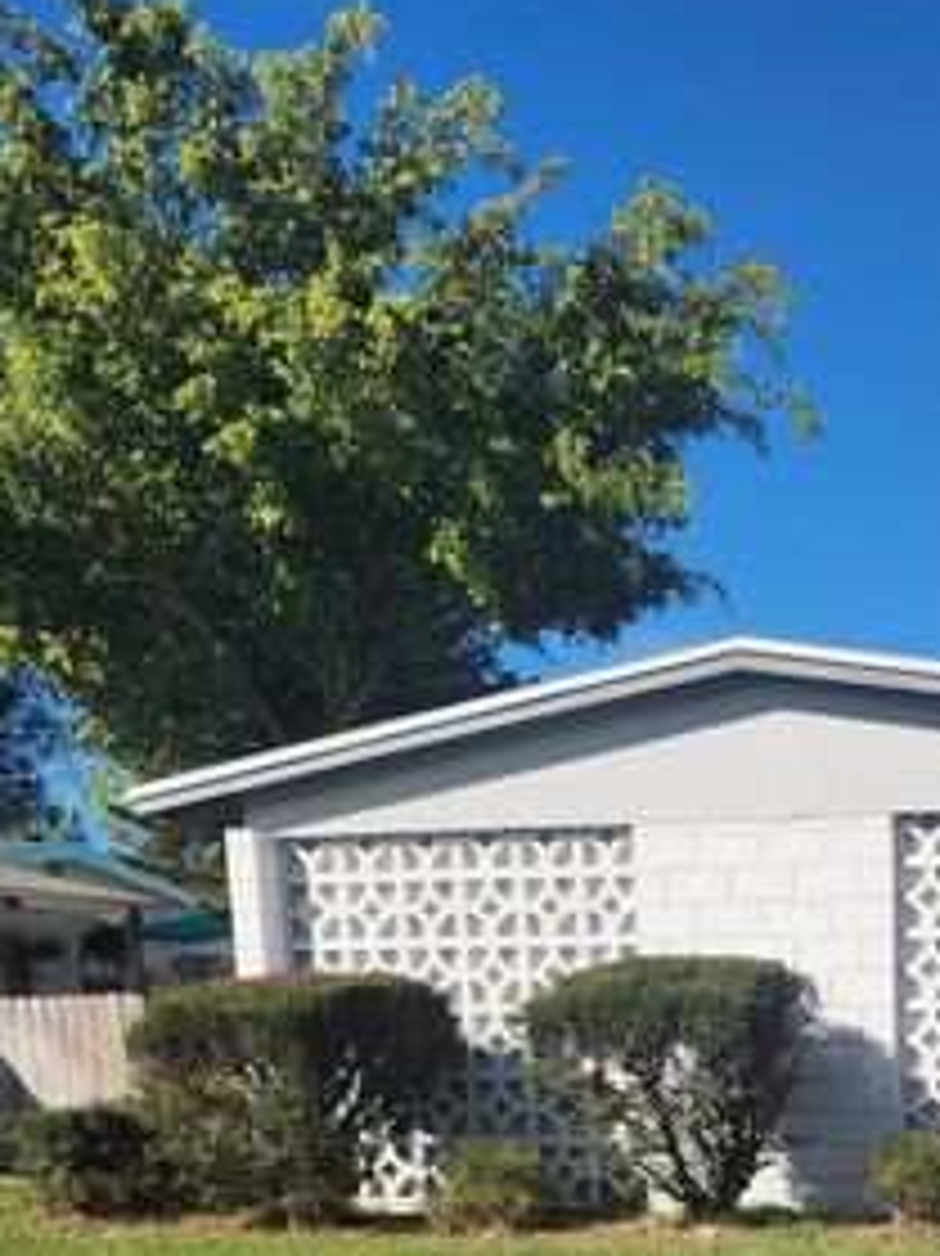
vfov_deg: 30.9
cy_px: 1407
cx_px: 944
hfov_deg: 25.2
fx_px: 1993
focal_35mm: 55
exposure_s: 1/1488
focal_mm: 6.4
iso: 12
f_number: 1.8
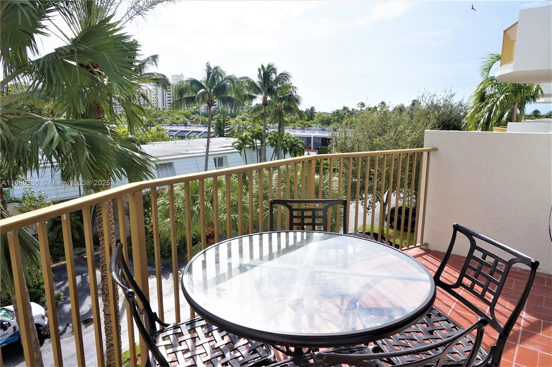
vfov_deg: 53.1
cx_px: 276
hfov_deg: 73.8
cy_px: 184
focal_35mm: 24
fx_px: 368
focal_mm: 16
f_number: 11
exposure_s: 1/400
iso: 320
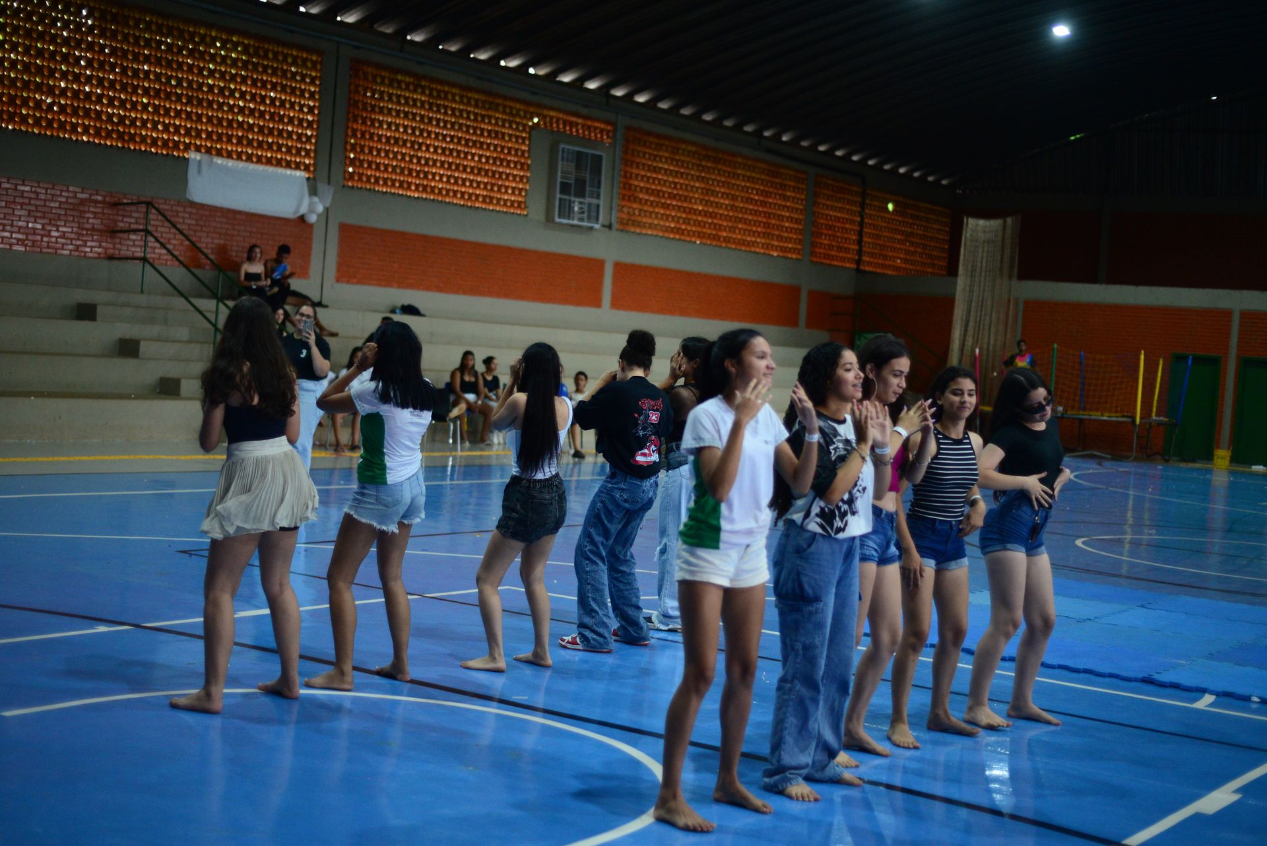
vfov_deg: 27.0
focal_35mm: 50
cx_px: 634
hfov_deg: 39.6
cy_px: 423
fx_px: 1760
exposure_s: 1/500
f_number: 2
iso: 2500
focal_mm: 50
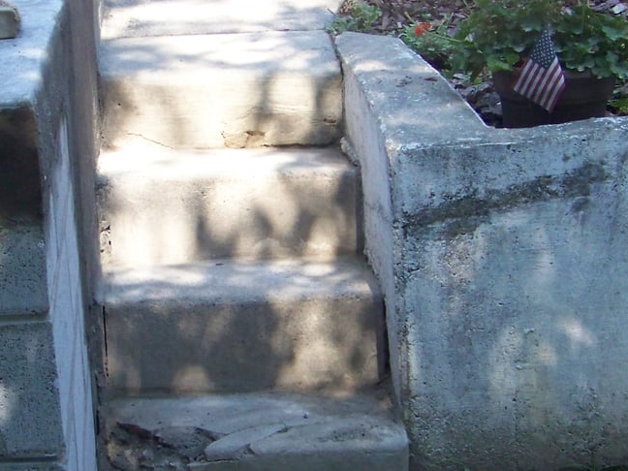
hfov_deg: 26.2
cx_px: 211
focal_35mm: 74
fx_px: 1343
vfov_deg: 19.9
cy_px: 259
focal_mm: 5.85
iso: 200
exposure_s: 1/640
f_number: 2.8
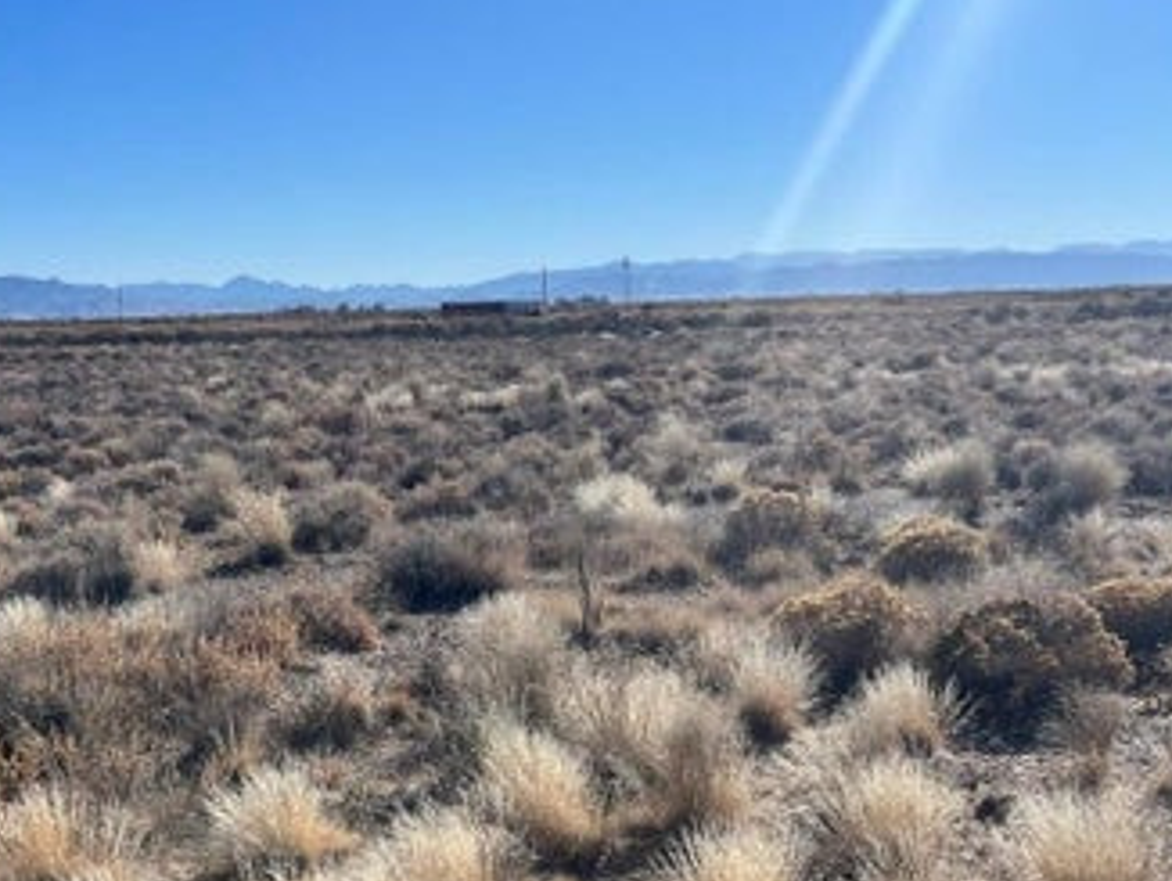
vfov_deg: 28.5
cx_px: 295
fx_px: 1728
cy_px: 543
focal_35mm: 51
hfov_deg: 36.6
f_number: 1.6
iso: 50
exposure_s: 1/5848
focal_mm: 5.1
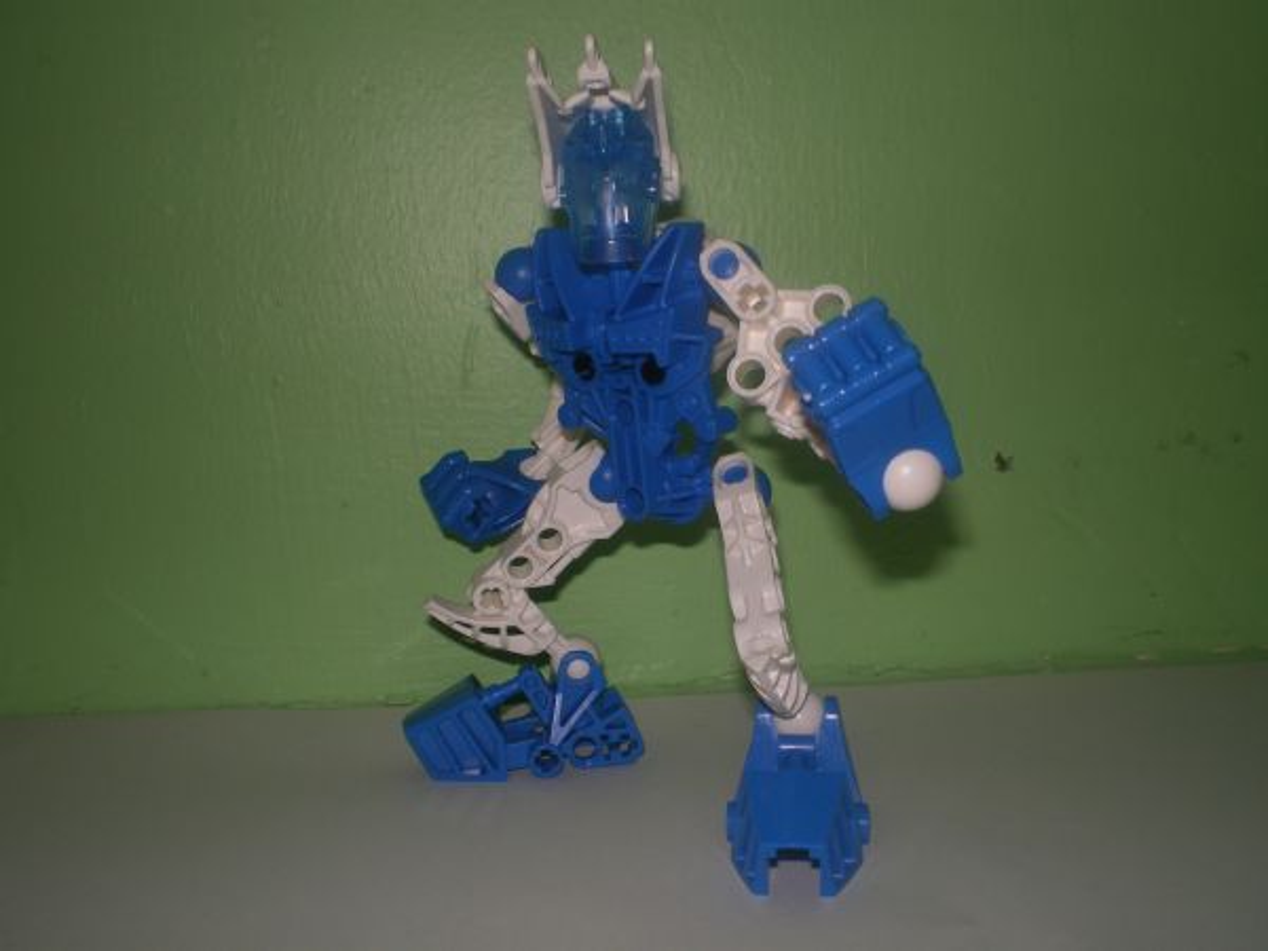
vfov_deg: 37.7
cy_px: 476
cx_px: 634
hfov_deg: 49.0
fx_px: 1392
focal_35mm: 38
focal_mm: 6.3
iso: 64
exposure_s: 1/30
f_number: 4.6
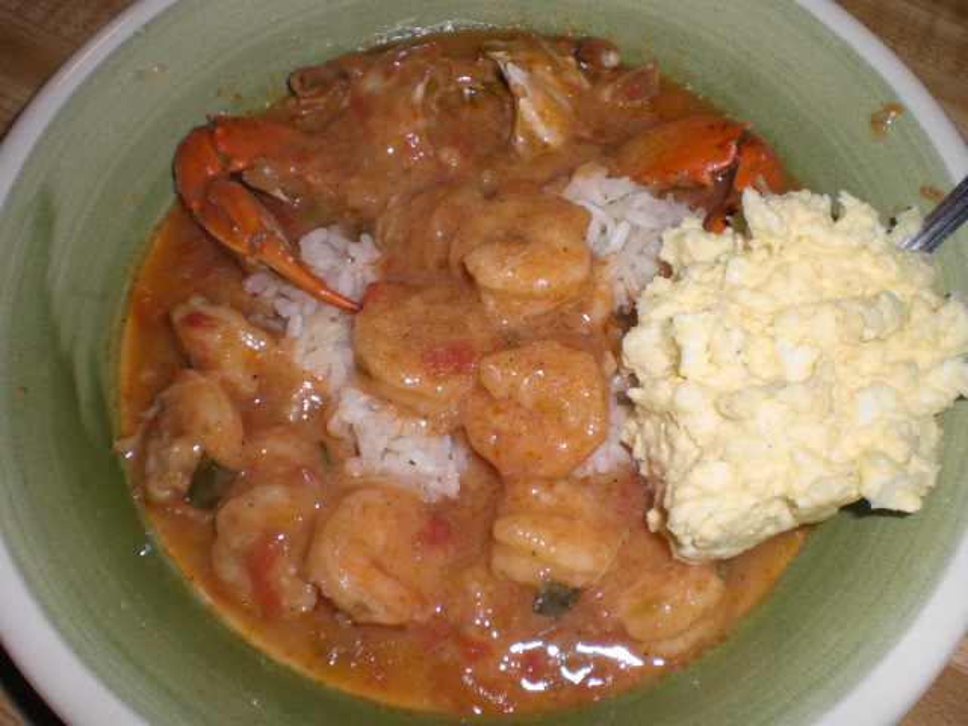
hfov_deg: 49.0
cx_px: 484
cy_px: 363
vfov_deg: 37.7
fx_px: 1063
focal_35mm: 38
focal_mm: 6.3
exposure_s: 1/60
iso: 50
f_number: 4.4
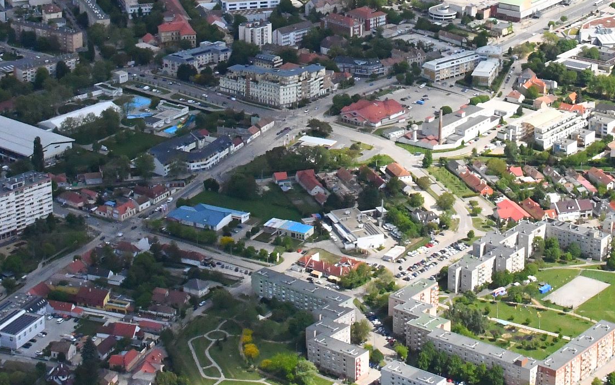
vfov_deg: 13.3
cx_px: 458
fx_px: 1609
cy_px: -51
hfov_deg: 21.5
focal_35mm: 96
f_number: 20
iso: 5000
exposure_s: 1/1600
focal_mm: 28
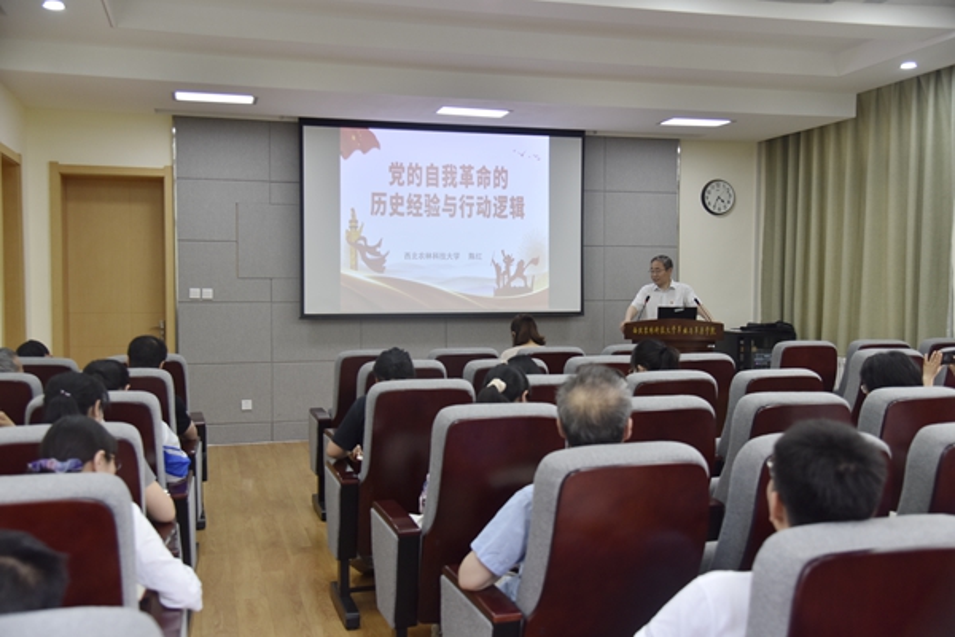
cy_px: 318
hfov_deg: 50.7
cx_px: 478
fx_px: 1008
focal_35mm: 38
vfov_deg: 35.1
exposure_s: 1/160
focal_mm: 38
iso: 400
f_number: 4
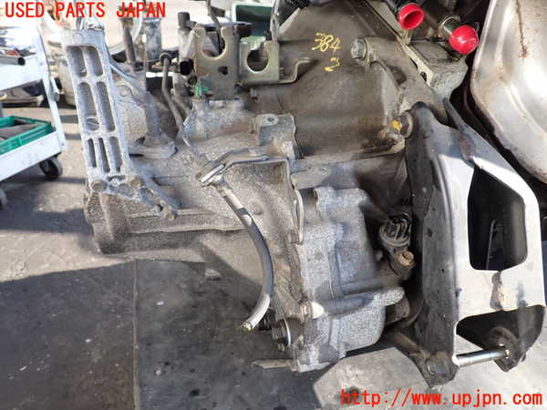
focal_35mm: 25
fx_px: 395
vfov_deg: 54.9
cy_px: 205
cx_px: 274
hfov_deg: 69.4
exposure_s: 1/125
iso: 100
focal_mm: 4.5
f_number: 2.8
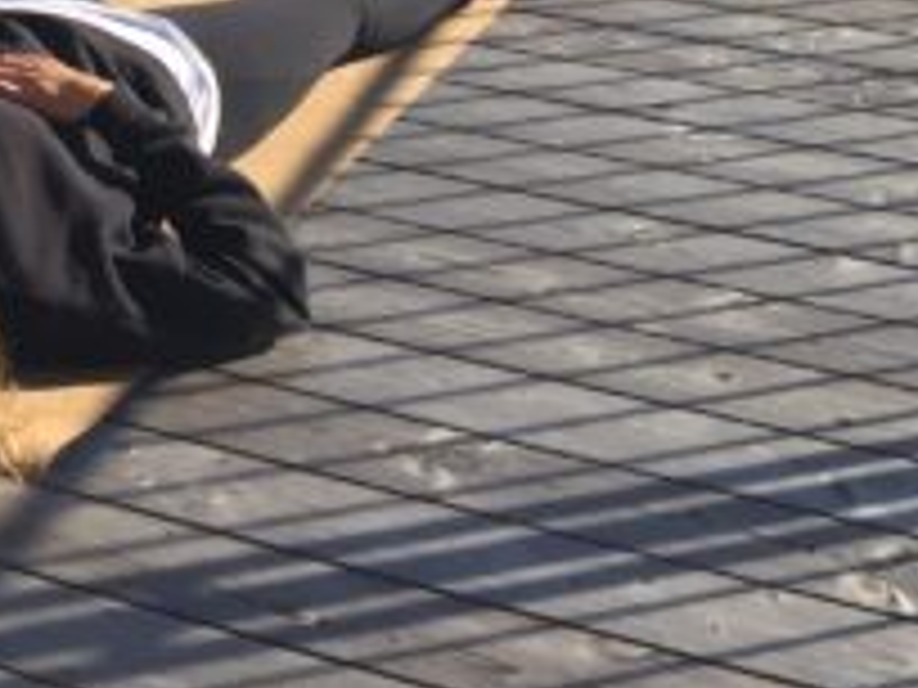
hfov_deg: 16.3
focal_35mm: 109
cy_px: -508
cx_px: -518
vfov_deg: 12.5
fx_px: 2891
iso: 32
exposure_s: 1/1582
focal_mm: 4.15
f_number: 2.2
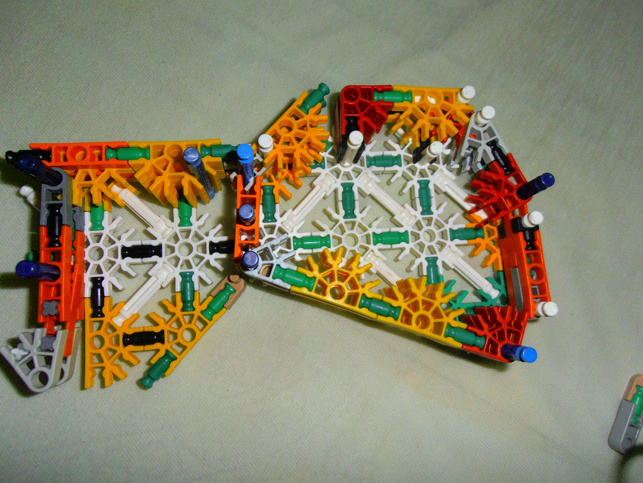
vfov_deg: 56.8
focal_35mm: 24
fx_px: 446
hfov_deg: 71.6
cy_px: 242
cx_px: 322
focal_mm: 4.2
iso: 125
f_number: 3
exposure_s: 1/30
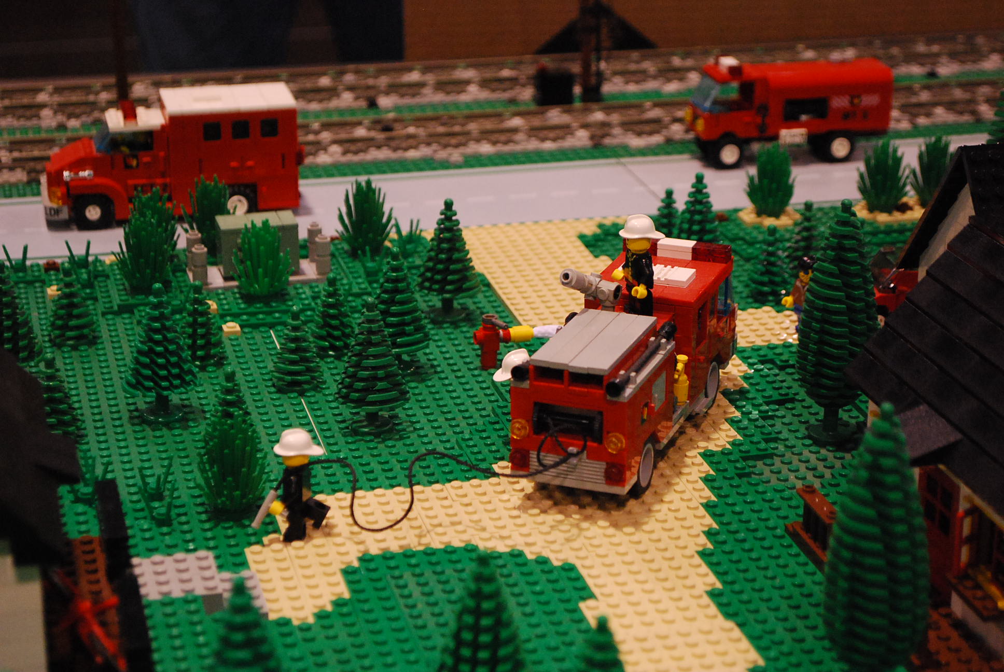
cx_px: 502
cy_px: 336
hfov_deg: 27.0
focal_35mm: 75
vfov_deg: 18.2
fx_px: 2094
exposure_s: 1/160
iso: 1600
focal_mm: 50
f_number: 6.3
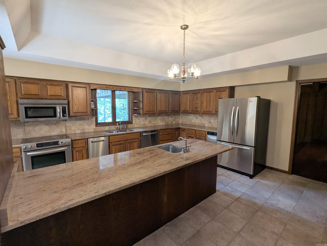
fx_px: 151
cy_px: 123
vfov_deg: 78.2
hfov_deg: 94.4
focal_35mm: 16
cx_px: 164
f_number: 2.2
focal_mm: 2.35
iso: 253
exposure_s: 1/60
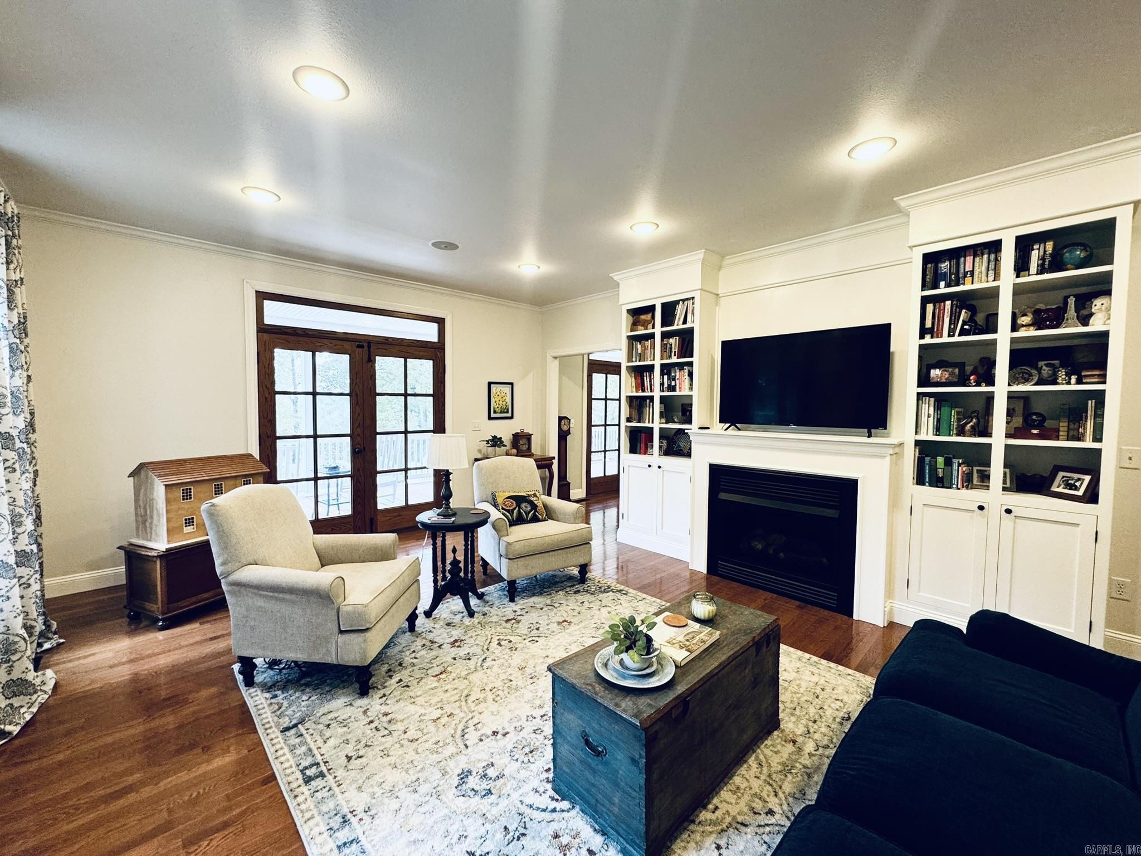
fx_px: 461
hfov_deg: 102.1
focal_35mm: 14
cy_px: 428
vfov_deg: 85.7
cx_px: 570
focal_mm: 2.22
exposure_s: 1/60
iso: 160
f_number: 2.2
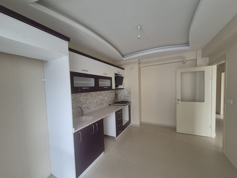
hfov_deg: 102.0
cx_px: 115
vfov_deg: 85.7
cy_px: 91
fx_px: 96
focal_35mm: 14
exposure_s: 1/50
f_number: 2.2
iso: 250
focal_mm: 1.74
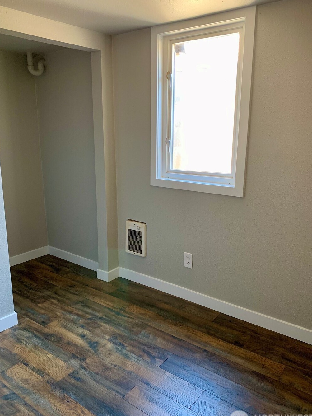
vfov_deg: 63.4
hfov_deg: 49.8
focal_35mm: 28
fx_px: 336
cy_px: 211
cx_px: 156
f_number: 1.8
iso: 200
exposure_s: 1/60
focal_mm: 4.25
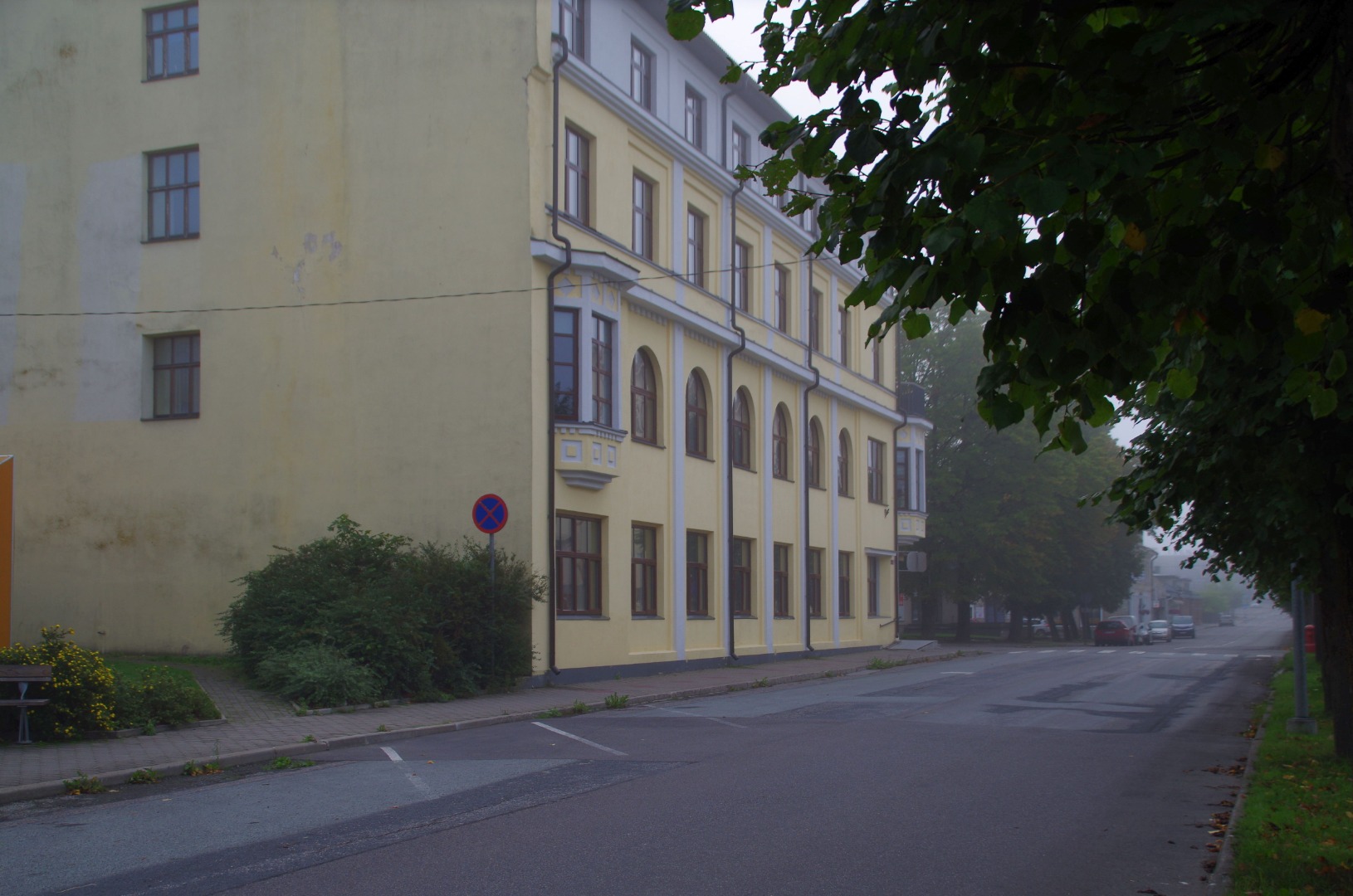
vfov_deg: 31.8
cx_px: 676
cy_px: 448
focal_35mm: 42
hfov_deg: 46.5
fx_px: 1575
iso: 100
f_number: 5
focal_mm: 28
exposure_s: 1/200
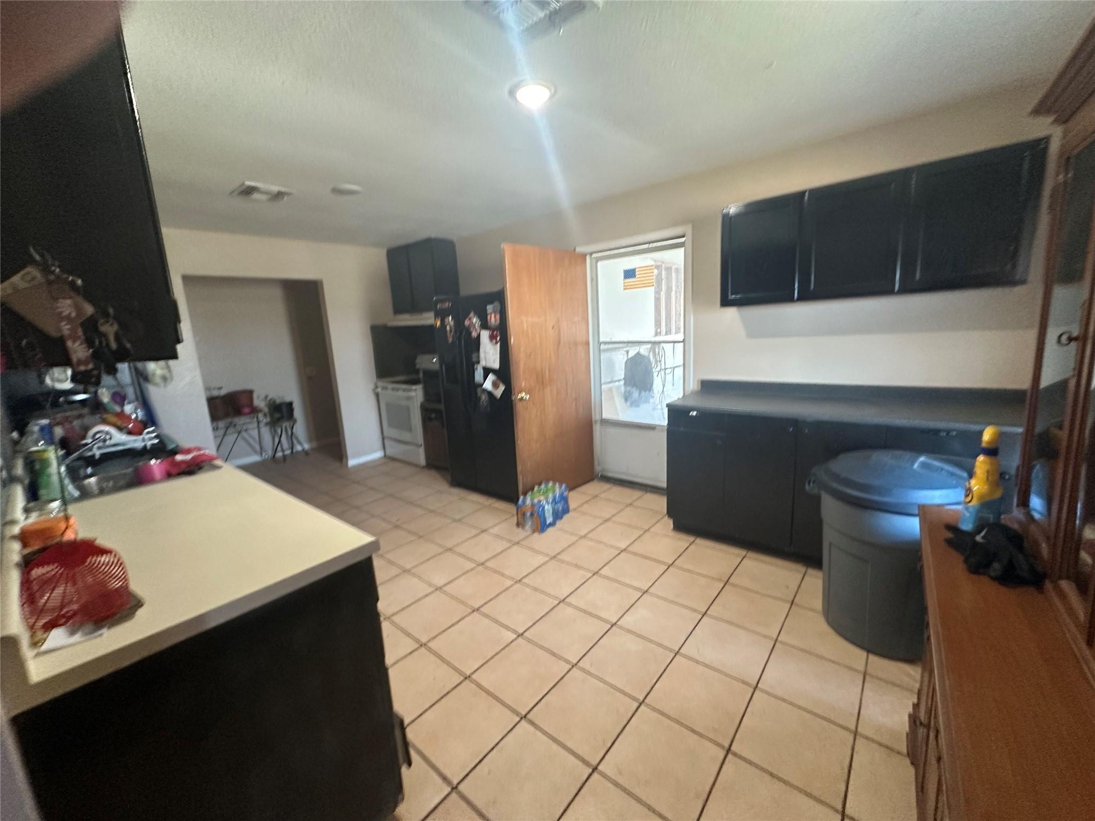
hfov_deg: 102.1
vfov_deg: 85.7
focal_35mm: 14
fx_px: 443
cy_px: 410
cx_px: 548
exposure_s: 1/60
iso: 320
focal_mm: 2.22
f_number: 2.2
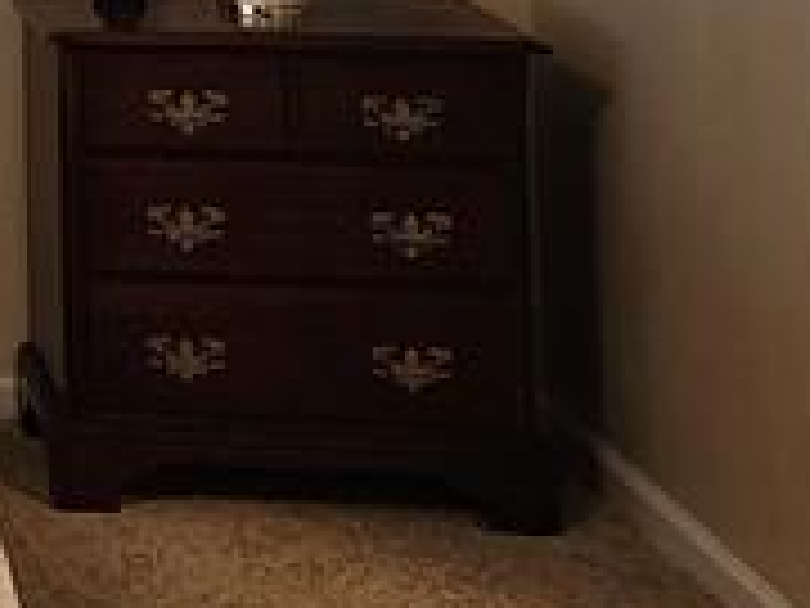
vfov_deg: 10.6
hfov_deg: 12.8
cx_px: -886
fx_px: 3065
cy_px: -486
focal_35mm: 131
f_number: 1.8
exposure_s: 1/120
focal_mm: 6.4
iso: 125
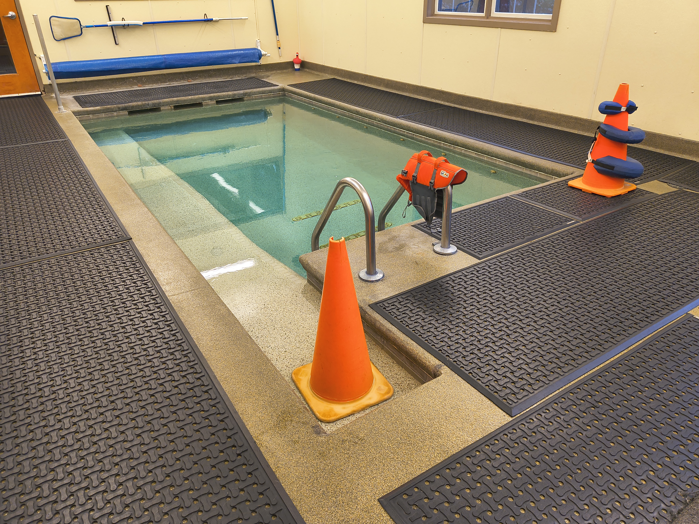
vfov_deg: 54.9
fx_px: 505
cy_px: 262
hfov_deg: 69.4
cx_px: 350
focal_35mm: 25
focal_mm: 4.68
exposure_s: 1/60
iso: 610
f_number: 1.7
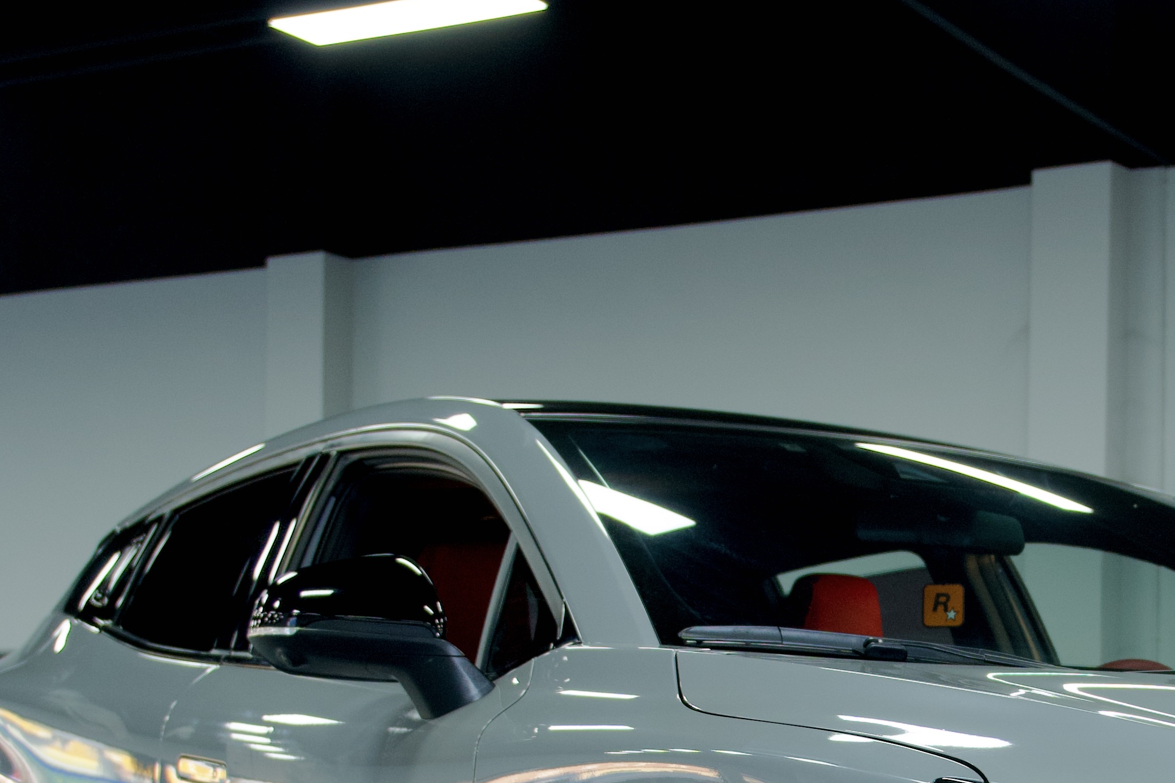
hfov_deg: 26.6
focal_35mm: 74
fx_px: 2415
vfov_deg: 17.6
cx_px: 1006
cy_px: 917
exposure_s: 1/100
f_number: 2.8
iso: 160
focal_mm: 18
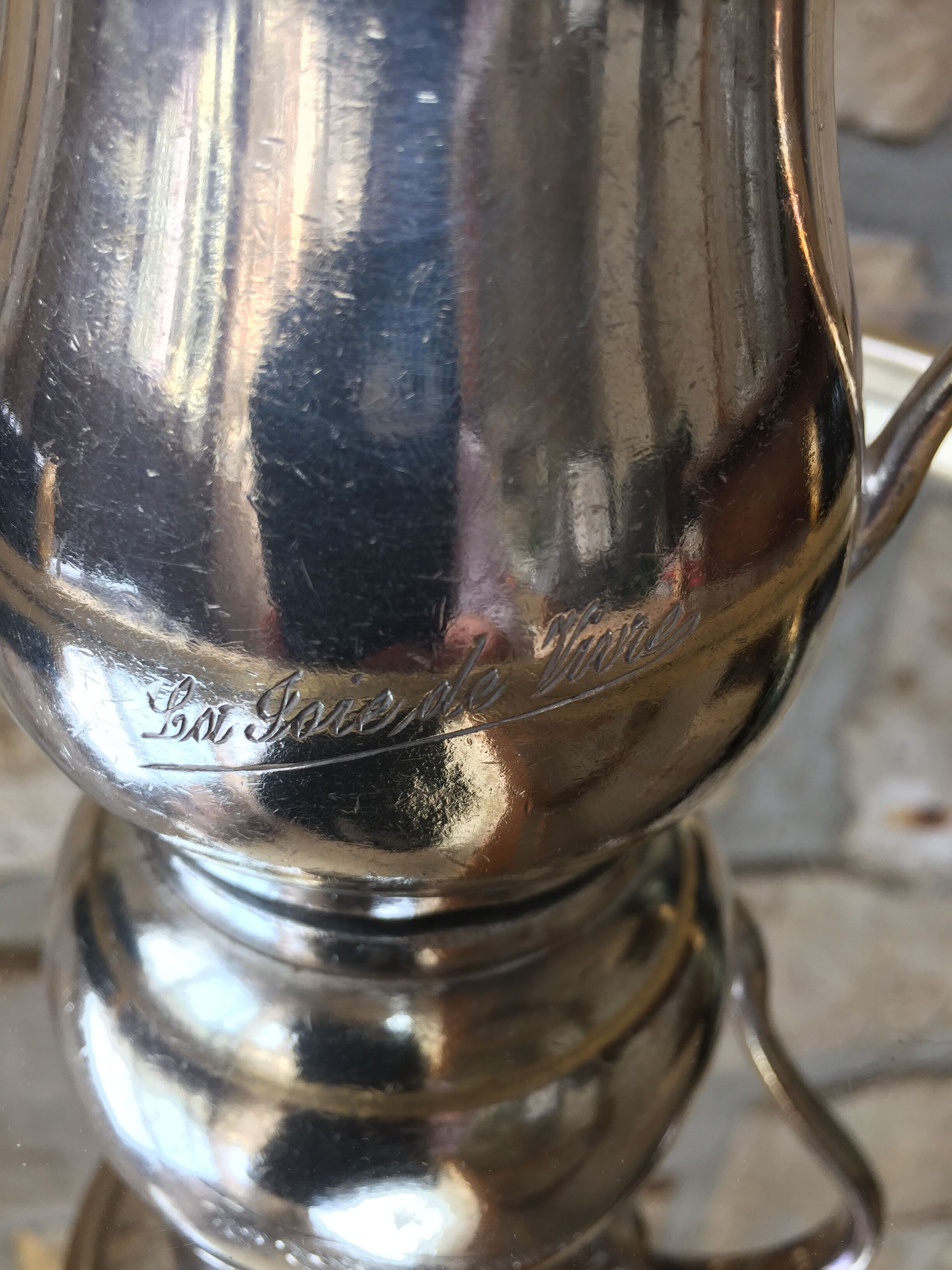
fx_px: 1063
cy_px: 635
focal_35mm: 29
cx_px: 476
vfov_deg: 61.7
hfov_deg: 48.2
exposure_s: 1/50
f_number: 2.2
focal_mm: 4.15
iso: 32
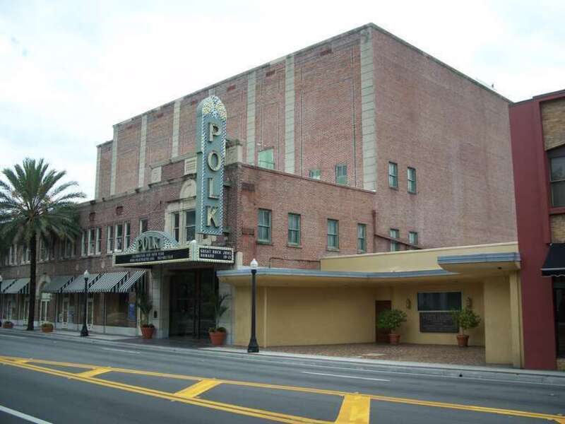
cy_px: 212
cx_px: 282
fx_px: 604
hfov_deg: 50.1
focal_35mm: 37
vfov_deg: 38.7
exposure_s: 1/640
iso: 64
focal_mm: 7.8
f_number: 2.8
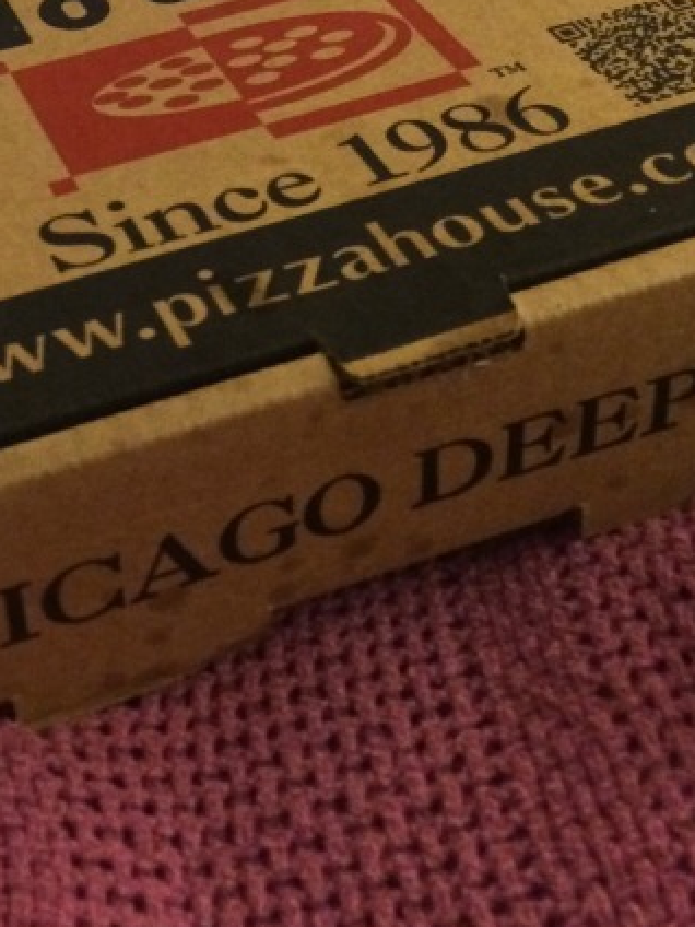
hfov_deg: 21.0
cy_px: -20
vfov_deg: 26.8
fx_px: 1820
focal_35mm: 68
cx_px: 31
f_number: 2.2
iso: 320
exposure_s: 1/15
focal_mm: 4.12
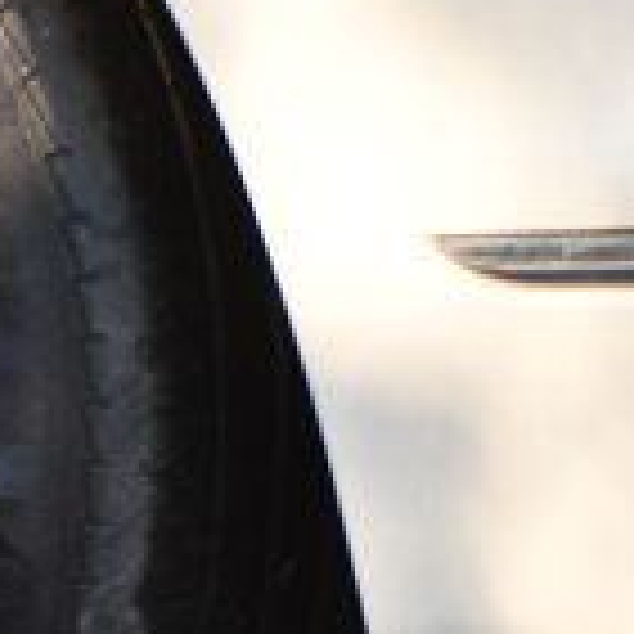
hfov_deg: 2.3
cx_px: -490
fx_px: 15624
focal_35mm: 754
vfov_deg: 2.3
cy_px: 326
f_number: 4.8
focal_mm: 130
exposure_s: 1/250
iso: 500
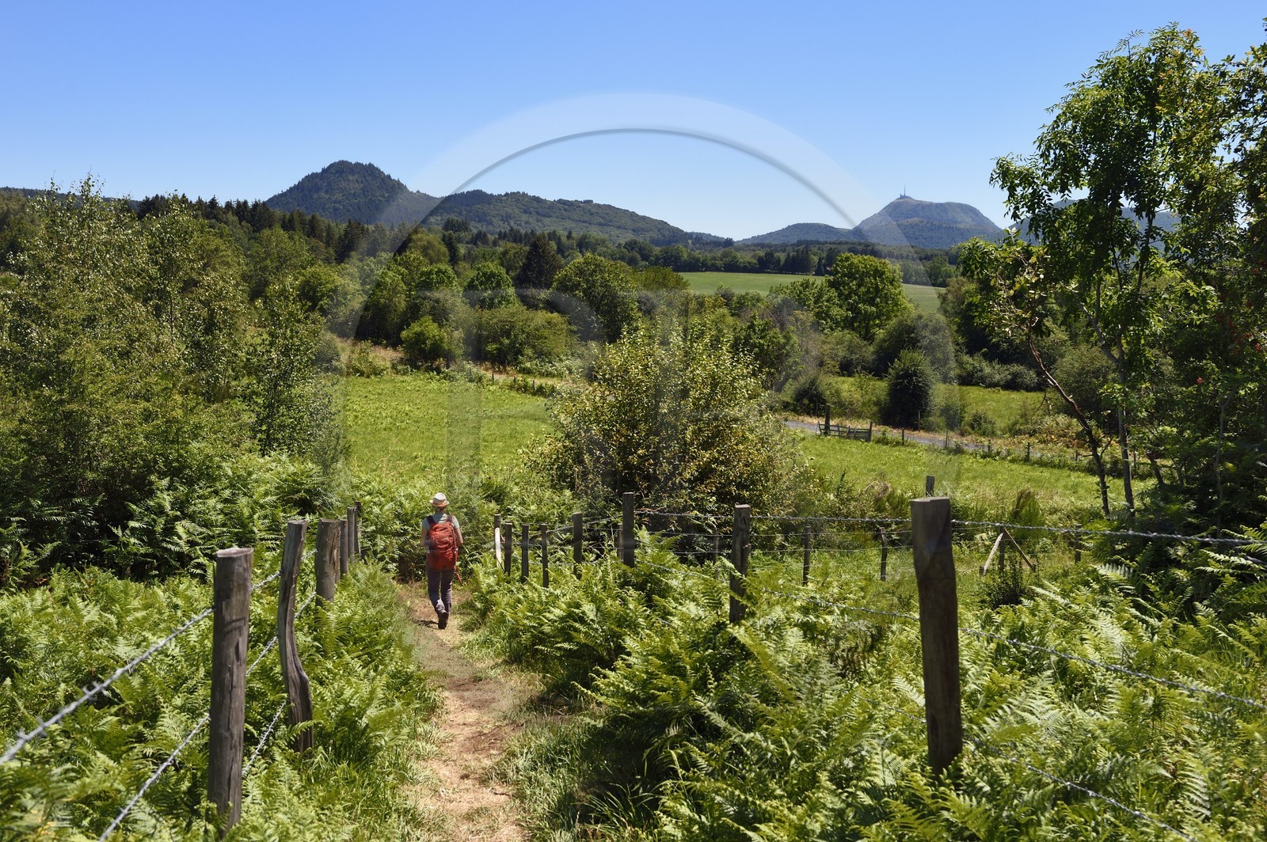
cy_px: 421
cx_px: 634
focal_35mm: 40
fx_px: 1407
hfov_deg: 48.5
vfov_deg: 33.3
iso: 200
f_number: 9
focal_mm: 40
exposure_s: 1/400
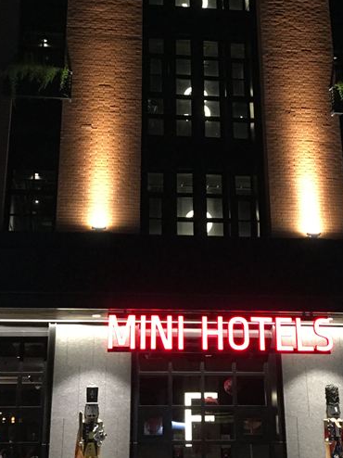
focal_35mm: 57
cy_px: 134
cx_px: 183
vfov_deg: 33.3
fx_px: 754
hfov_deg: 25.6
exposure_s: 1/4
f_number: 2.2
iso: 50
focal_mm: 4.15
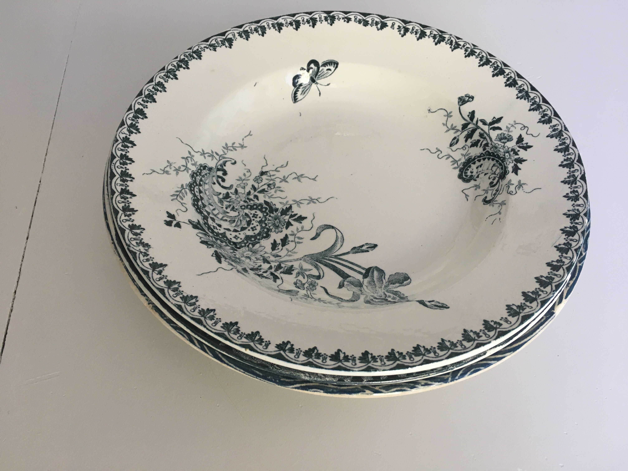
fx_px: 526
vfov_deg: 48.2
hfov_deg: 61.7
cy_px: 236
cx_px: 314
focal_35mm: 29
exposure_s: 1/33
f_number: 2.2
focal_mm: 4.15
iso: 100
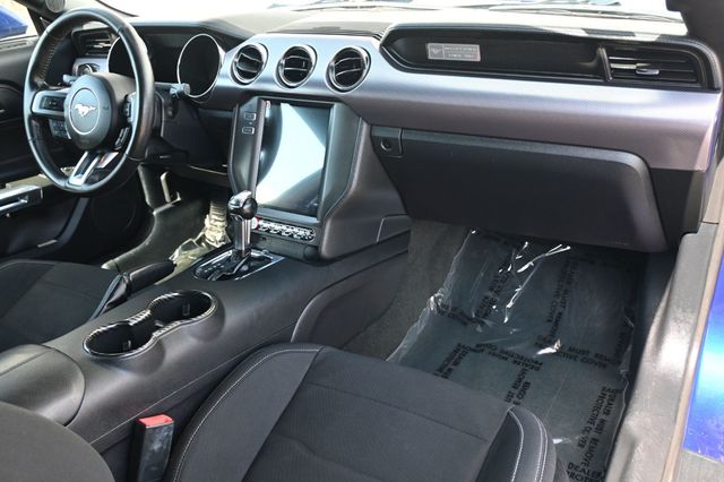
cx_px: 362
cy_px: 241
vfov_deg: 41.7
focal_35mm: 32
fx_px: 633
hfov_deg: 59.5
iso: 560
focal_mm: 21
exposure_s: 1/125
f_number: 4
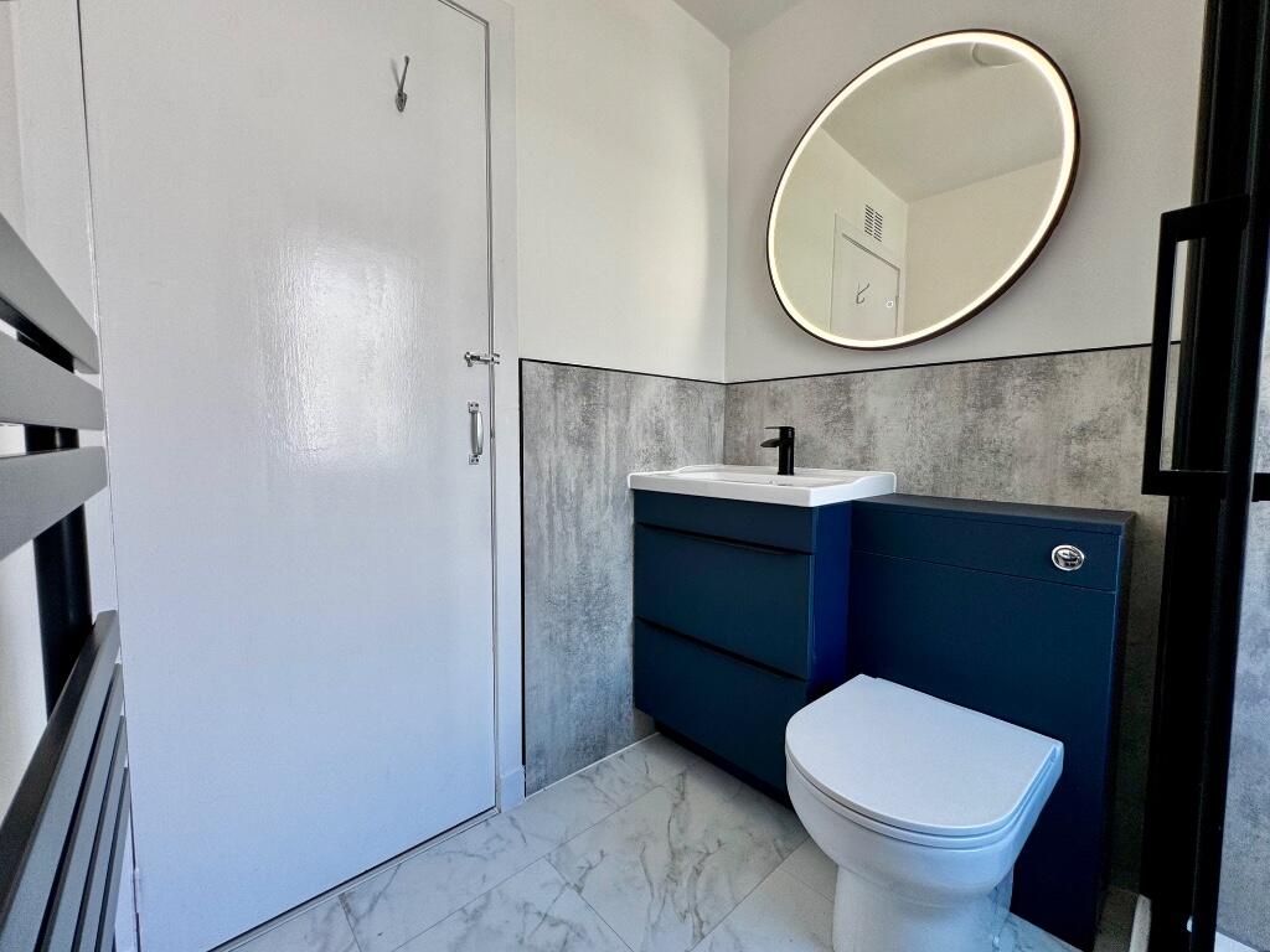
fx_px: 514
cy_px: 476
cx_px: 635
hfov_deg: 102.1
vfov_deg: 85.7
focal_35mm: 14
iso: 100
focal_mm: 2.22
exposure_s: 1/99
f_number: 2.2
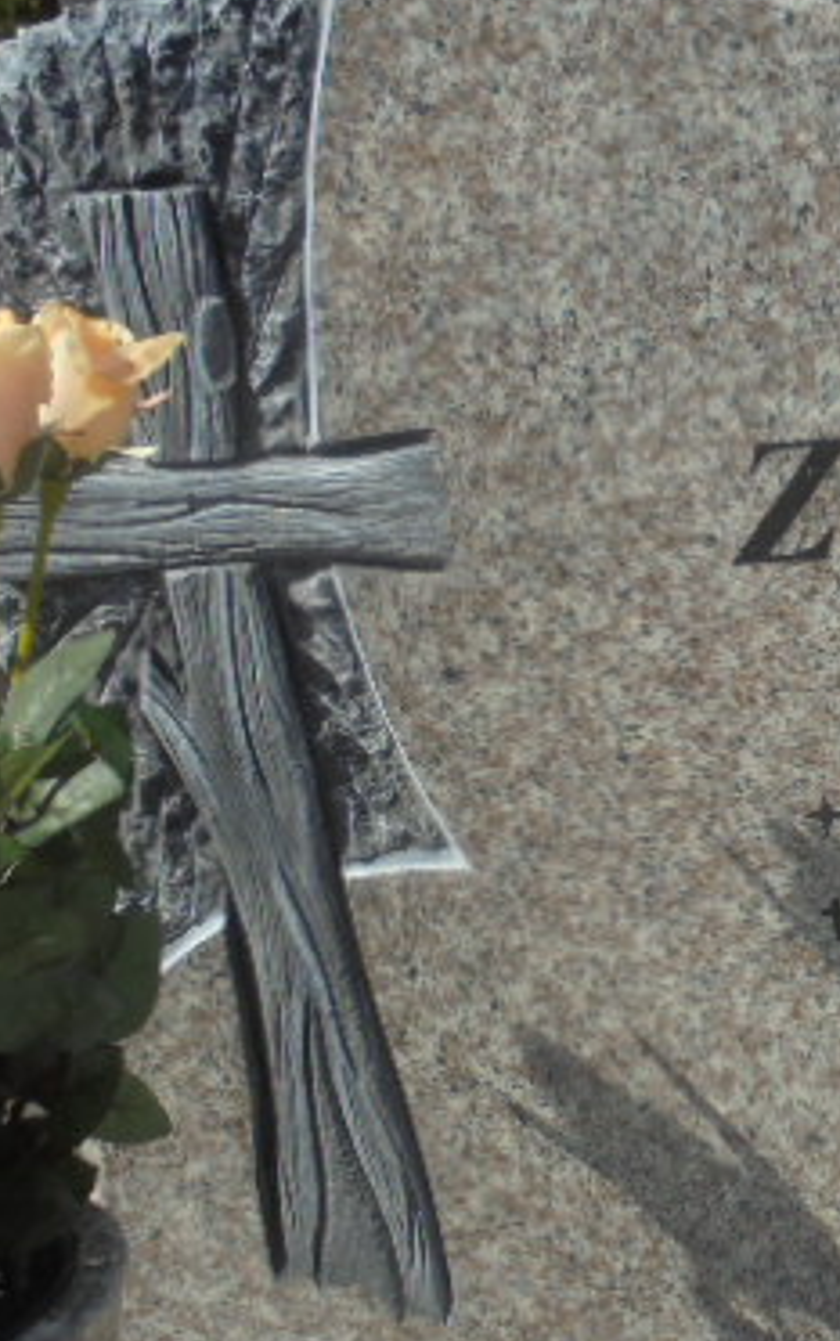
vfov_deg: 32.9
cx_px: 908
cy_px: 750
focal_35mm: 62
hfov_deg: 20.1
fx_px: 2267
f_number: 4
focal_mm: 6.1
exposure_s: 1/1000
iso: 100
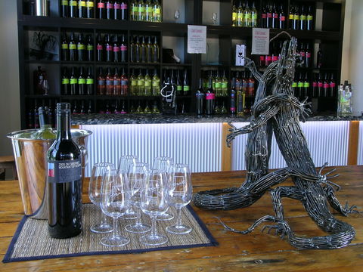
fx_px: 409
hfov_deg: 47.9
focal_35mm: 39
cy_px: 136
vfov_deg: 36.8
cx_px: 182
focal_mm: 8
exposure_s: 1
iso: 50
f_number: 7.8
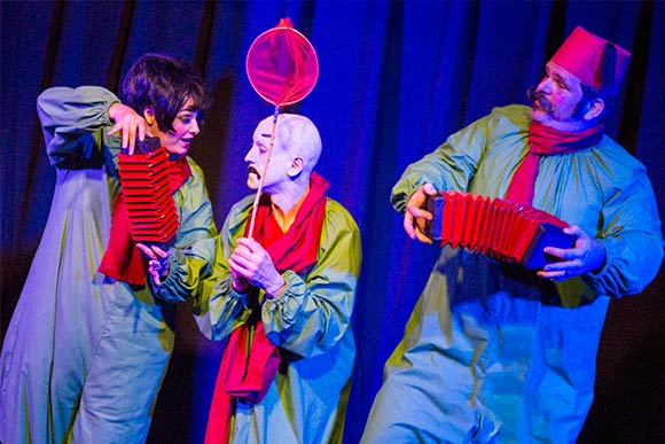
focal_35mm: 70
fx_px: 1293
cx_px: 332
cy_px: 222
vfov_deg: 19.5
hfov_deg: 28.8
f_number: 2.8
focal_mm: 70
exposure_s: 1/250
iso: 1600
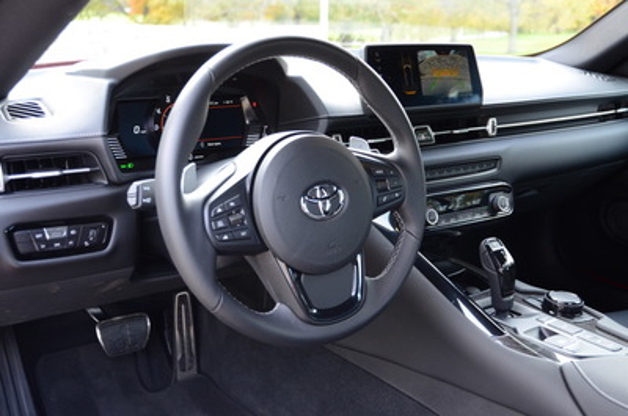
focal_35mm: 39
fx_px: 679
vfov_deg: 34.1
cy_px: 208
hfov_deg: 49.6
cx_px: 314
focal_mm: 26
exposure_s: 1/80
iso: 800
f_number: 4.5
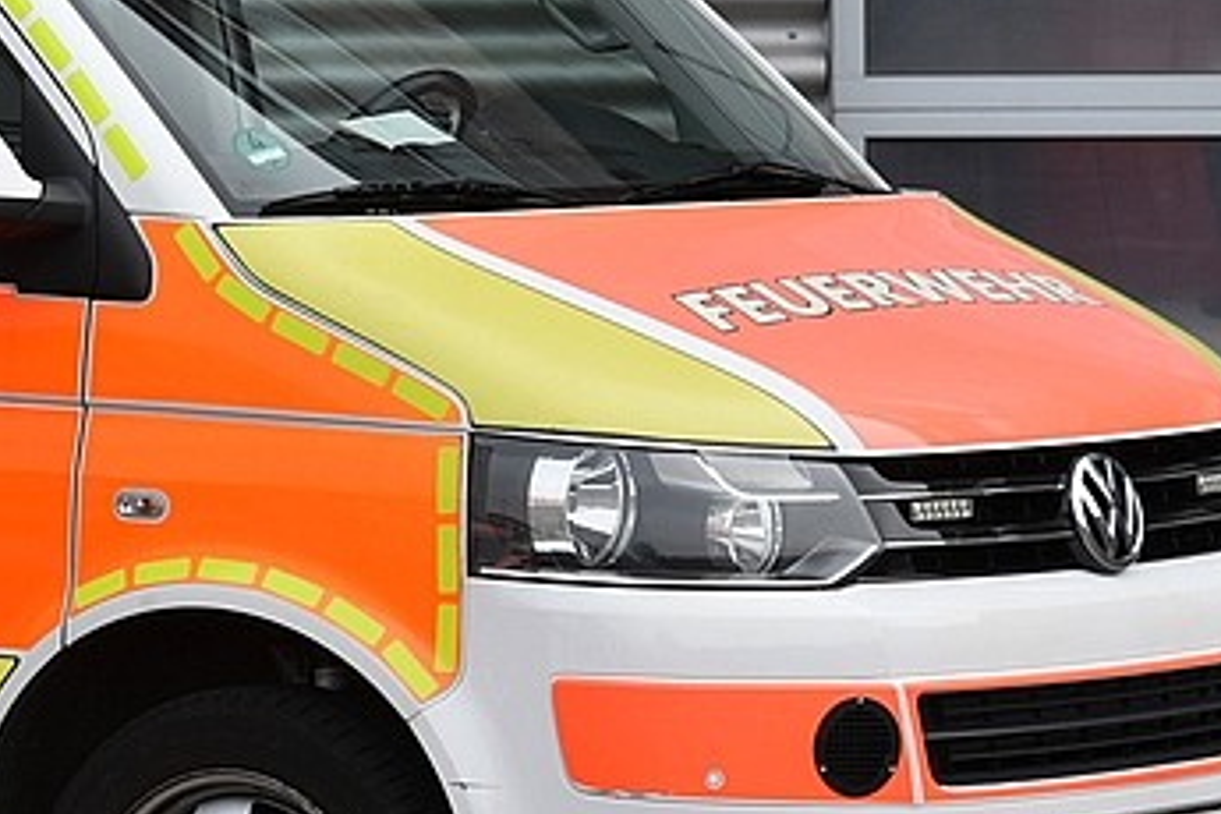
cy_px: 308
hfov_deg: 9.2
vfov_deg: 6.2
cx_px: -170
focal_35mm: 222
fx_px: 7529
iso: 280
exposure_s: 1/250
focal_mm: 85
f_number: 8
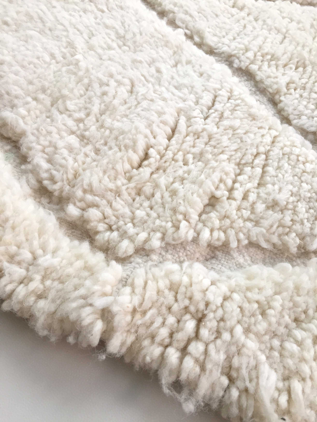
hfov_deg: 48.2
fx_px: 354
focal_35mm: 29
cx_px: 158
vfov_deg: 61.7
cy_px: 211
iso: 100
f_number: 2.2
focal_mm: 4.15
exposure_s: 1/33
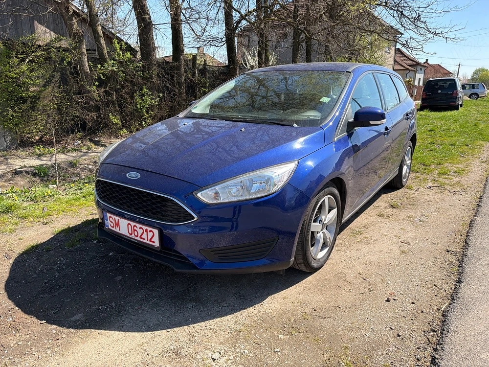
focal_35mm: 24
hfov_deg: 71.6
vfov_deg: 56.8
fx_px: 339
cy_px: 184
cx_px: 244
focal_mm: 6.76
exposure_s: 1/3279
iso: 100
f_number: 1.78
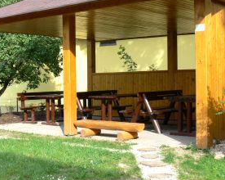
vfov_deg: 24.5
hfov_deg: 30.4
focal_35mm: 62
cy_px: 93
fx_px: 412
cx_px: 81
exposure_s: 1/100
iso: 80
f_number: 5
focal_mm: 7.4
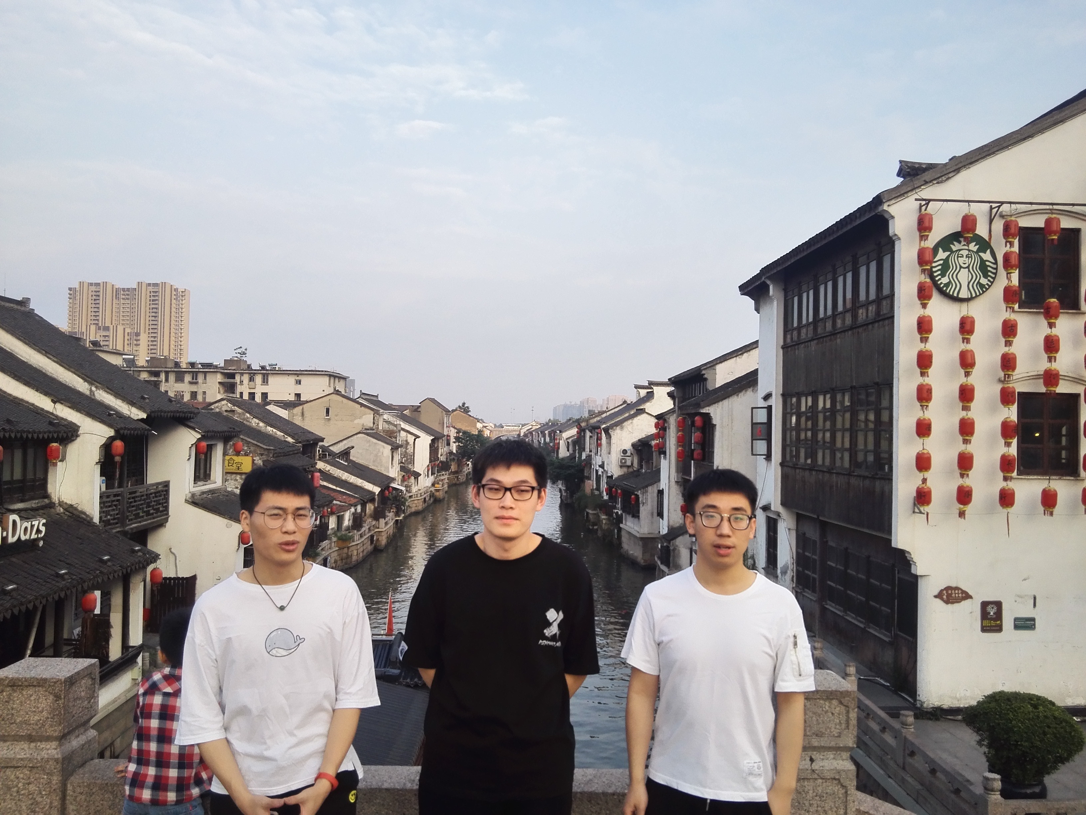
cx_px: 543
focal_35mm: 29
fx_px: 910
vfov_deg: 48.2
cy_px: 408
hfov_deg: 61.7
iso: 100
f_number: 2
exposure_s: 1/369
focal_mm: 3.8
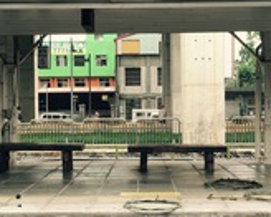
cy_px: 121
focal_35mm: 69
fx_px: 553
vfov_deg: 22.1
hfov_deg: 27.5
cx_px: 136
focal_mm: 4.15
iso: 25
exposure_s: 1/264
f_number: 2.2
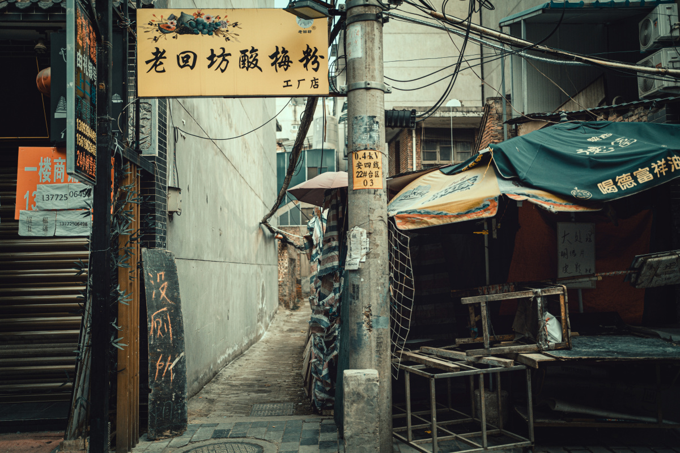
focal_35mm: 35
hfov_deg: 54.4
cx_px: 340
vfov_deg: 37.9
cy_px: 226
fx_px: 661
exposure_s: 1/800
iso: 100
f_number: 1.8
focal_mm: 35
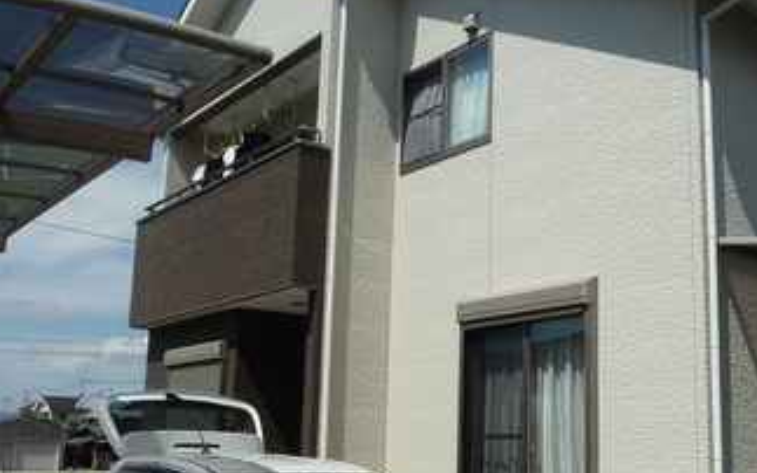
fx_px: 846
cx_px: 509
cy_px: 301
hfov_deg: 47.4
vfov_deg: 31.1
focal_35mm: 41
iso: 80
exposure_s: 1/500
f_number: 5.6
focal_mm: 4.1
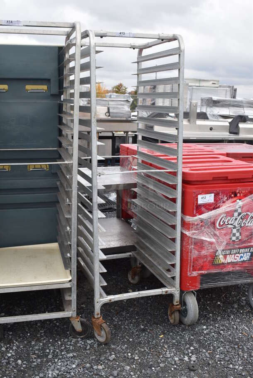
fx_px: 426
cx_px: 126
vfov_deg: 47.9
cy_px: 189
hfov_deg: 33.1
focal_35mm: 40
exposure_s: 1/250
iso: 180
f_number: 8
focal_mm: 27
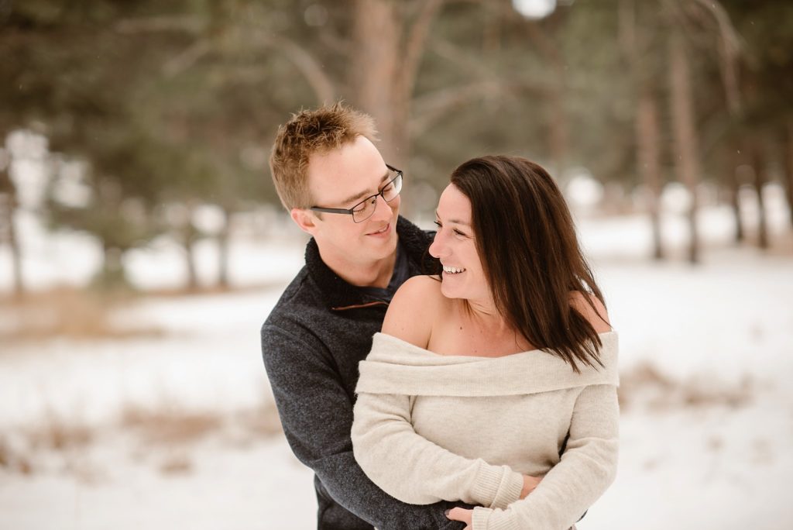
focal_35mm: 85
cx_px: 396
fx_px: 1873
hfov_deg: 23.9
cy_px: 265
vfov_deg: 16.1
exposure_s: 1/250
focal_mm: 85
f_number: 2.2
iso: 200
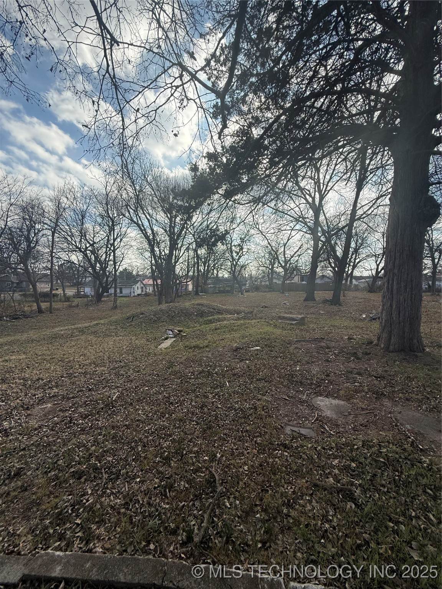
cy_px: 294
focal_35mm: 14
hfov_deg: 85.7
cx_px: 221
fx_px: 238
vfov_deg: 102.1
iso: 64
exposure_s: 1/1698
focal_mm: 2.22
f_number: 2.2
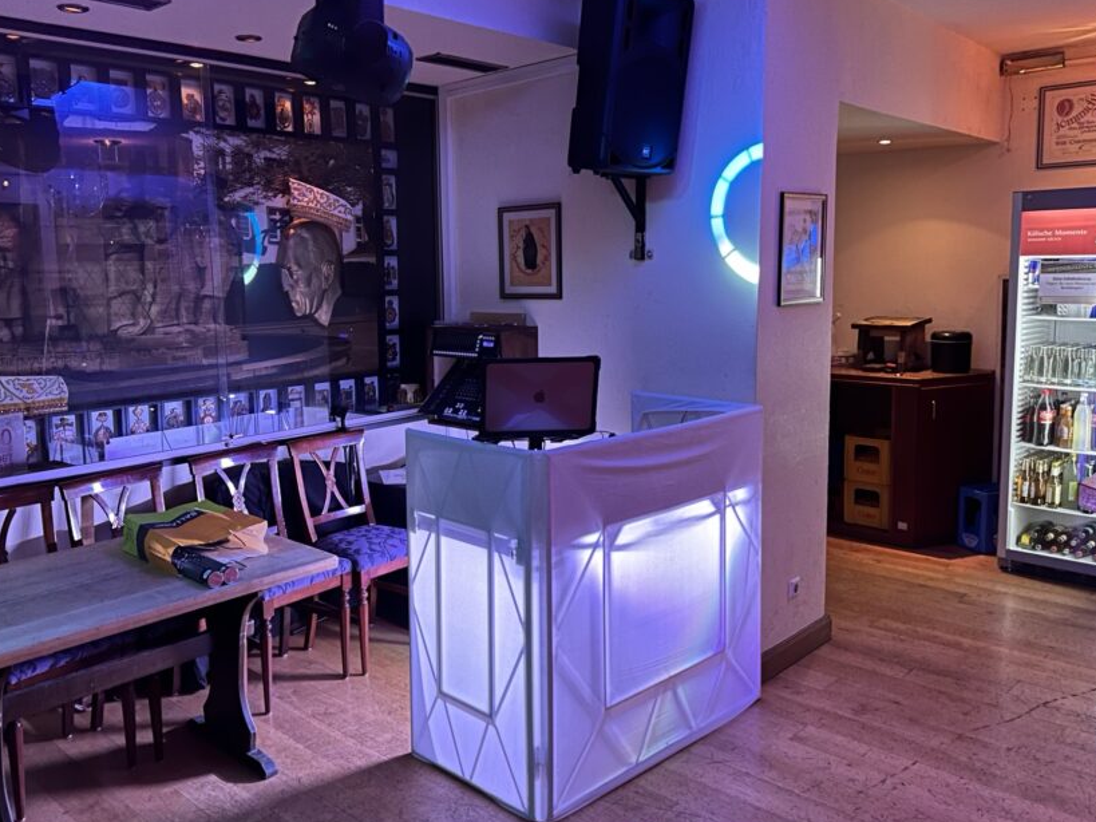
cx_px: 474
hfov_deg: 59.7
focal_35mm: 30
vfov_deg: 46.7
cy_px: 368
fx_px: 950
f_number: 1.78
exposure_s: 1/50
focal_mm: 6.86
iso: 320
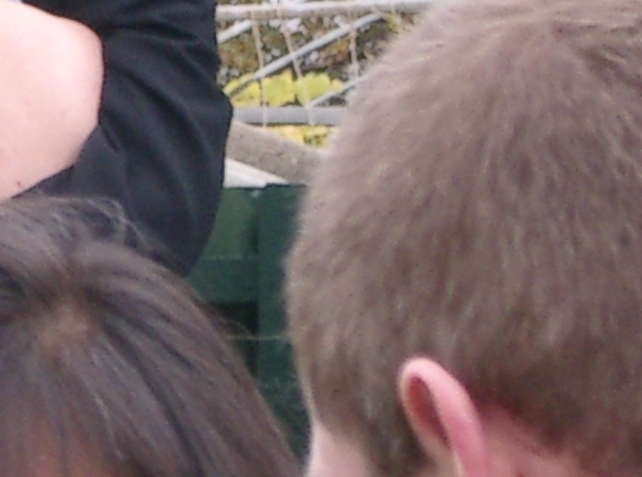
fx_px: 10698
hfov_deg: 3.4
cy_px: -86
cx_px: -75
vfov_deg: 2.5
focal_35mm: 579
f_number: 4.8
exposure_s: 1/80
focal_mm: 22.8
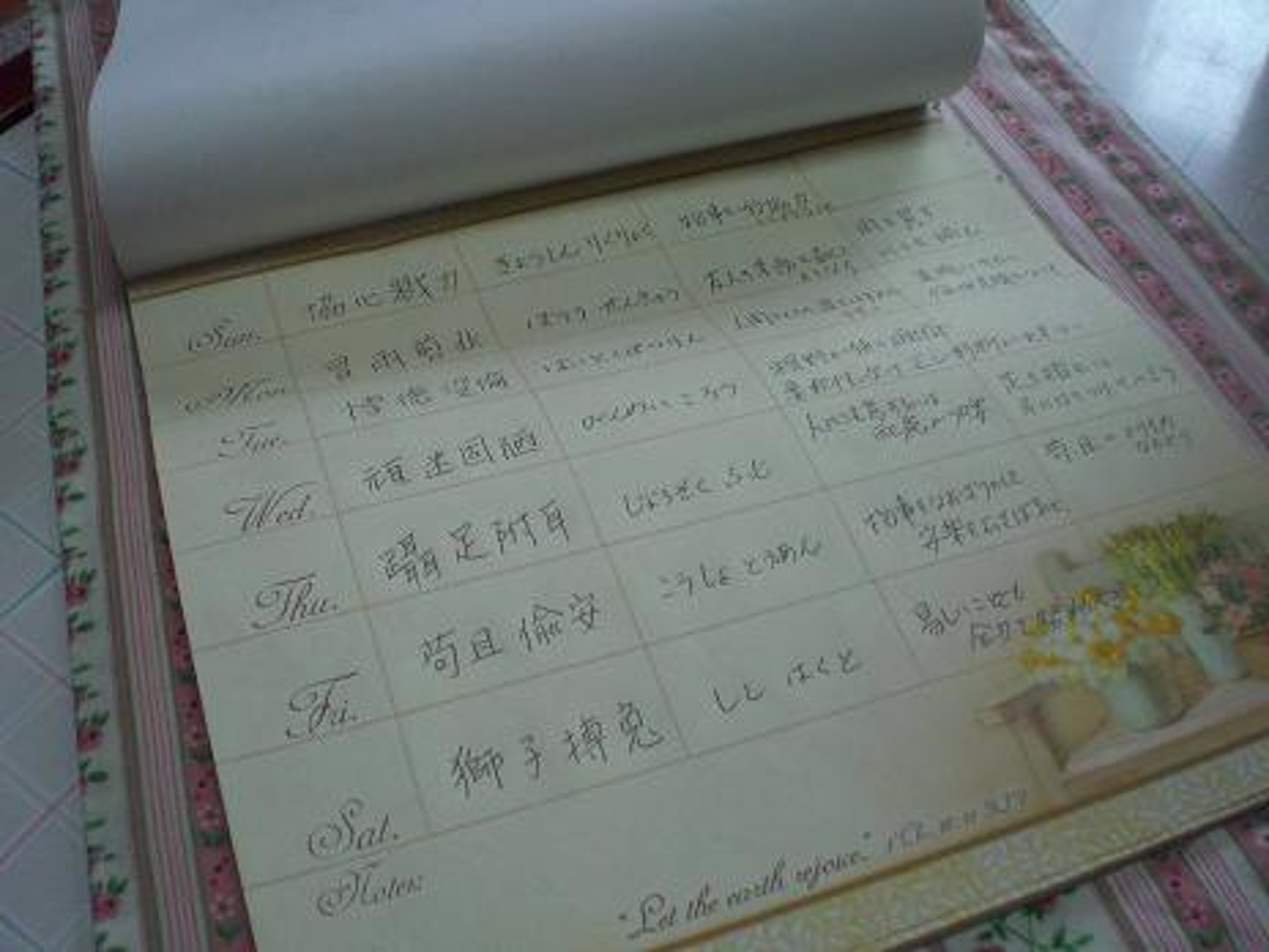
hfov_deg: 49.0
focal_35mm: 38
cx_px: 634
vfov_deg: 37.7
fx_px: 1393
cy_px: 476
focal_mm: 6.3
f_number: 3.1
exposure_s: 1/125
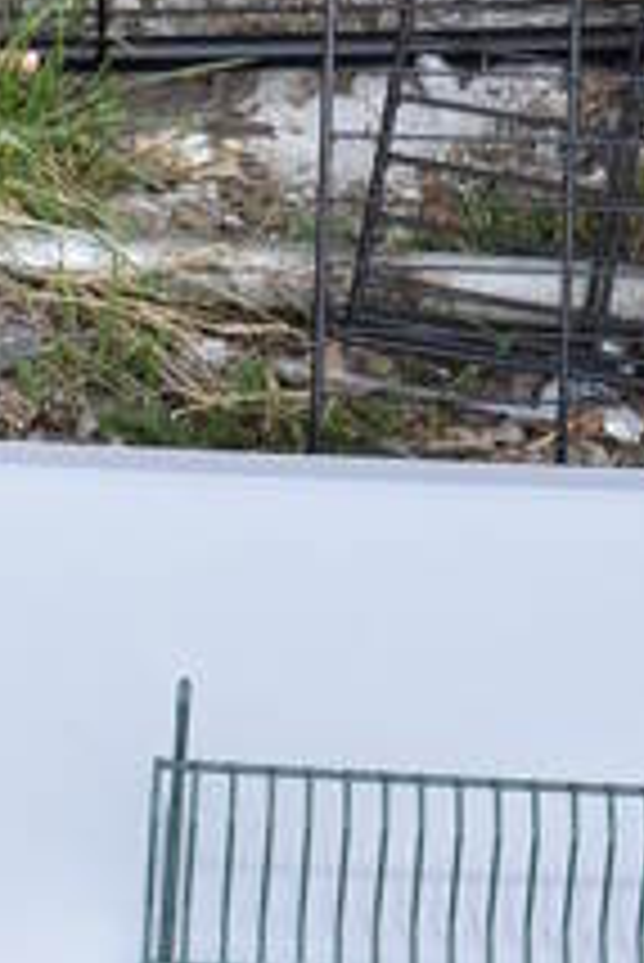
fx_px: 3081
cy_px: -538
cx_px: 248
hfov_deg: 11.9
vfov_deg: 16.1
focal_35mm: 115
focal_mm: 18
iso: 250
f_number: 5.6
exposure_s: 1/125
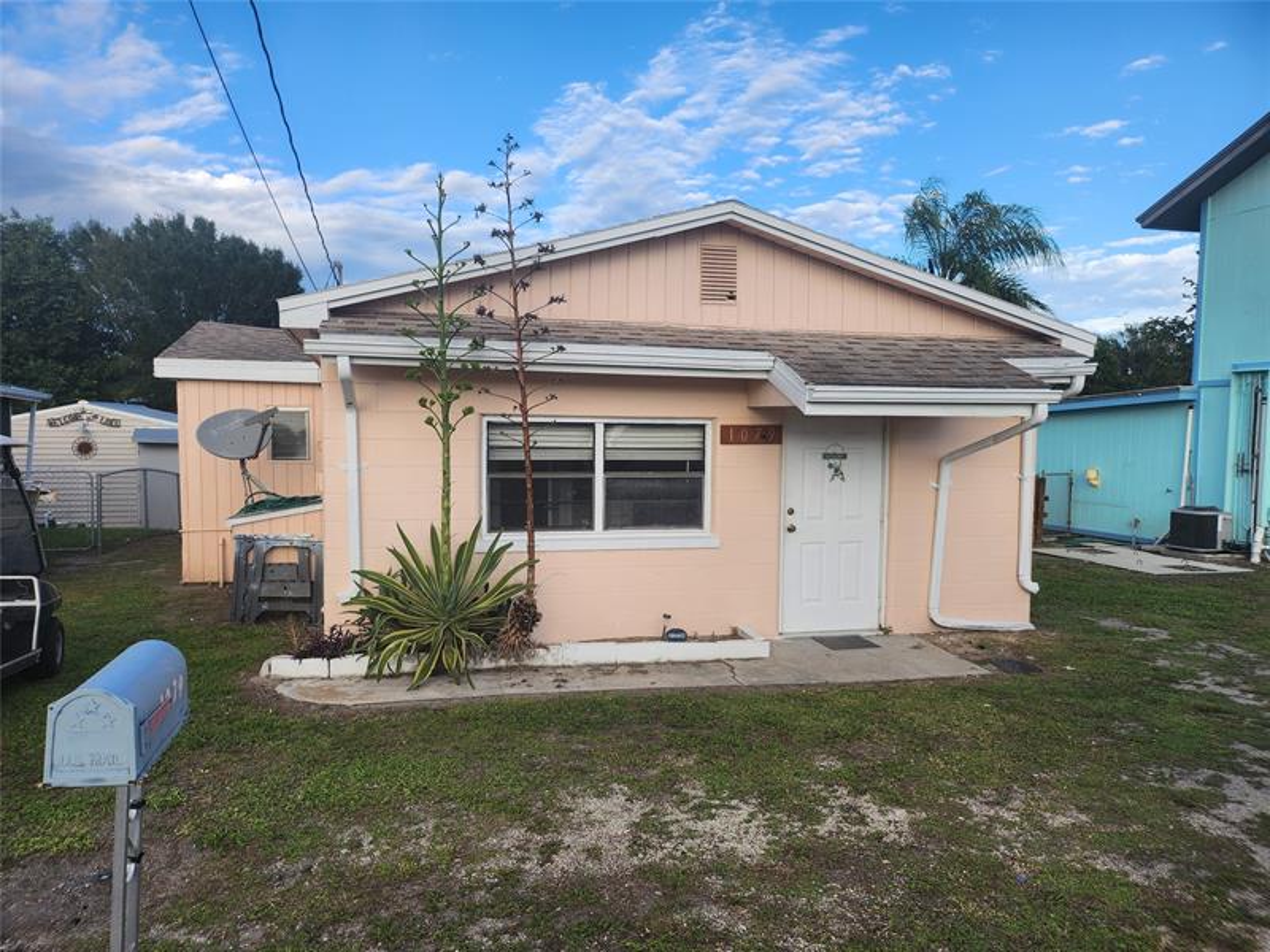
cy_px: 476
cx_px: 635
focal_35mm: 24
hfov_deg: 71.6
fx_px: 881
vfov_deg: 56.8
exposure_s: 1/1269
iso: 50
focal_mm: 5
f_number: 1.8
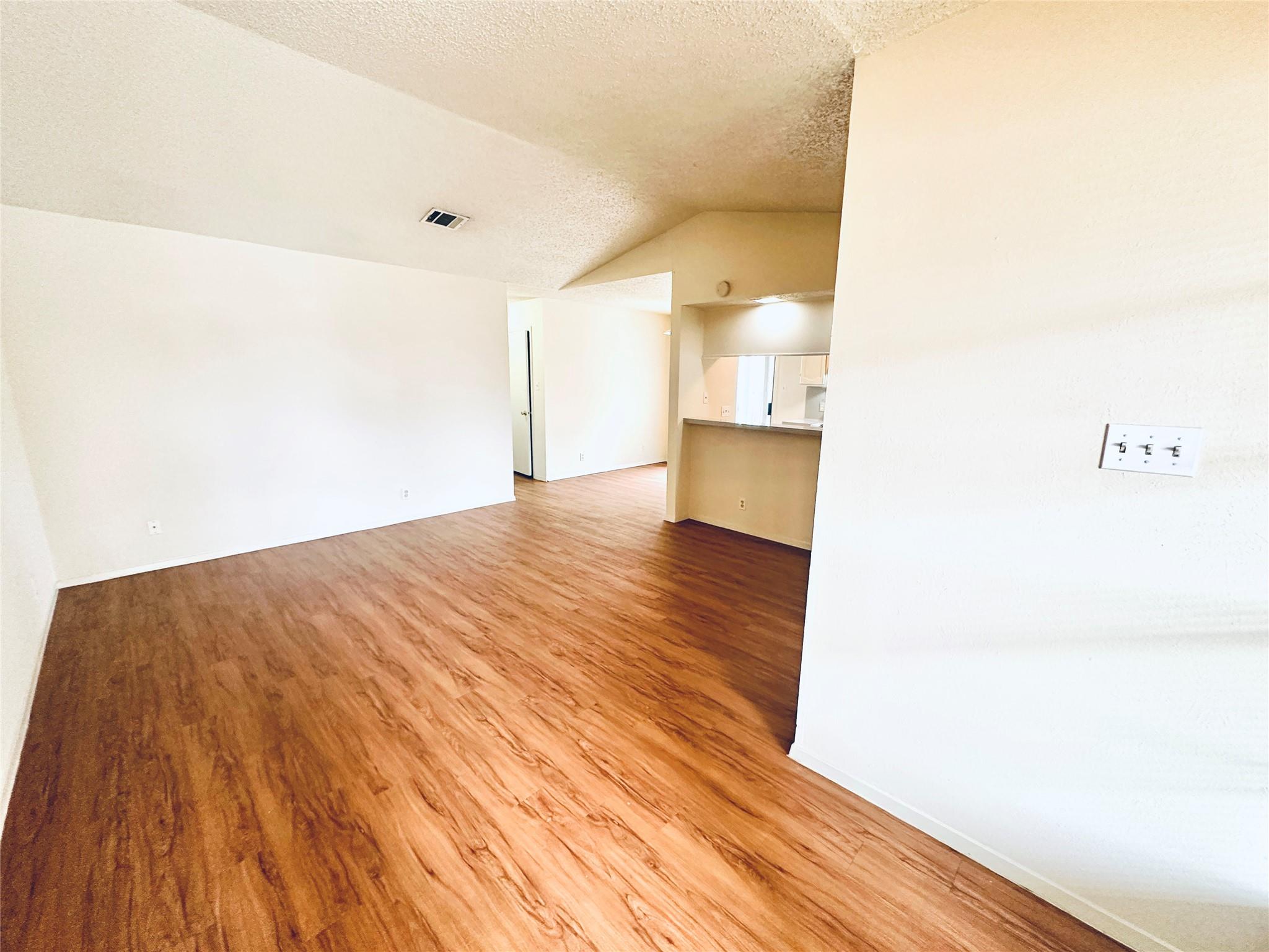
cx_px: 634
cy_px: 476
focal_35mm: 14
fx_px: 513
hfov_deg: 102.1
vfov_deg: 85.7
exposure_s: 1/60
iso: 320
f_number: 2.2
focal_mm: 2.22
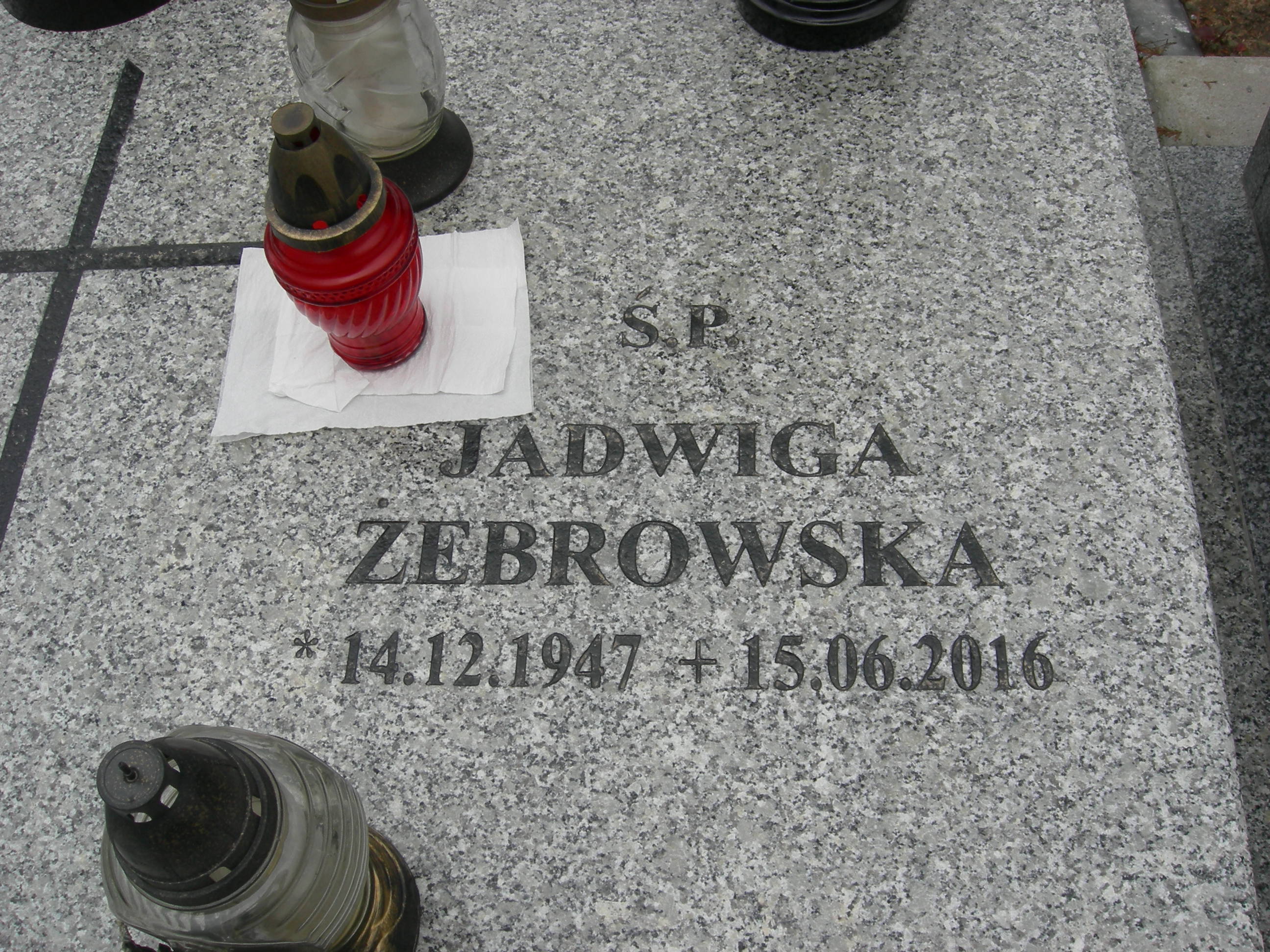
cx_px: 635
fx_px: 1321
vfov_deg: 39.7
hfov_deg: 51.4
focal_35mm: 36
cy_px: 476
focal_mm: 7.5
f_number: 6
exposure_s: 1/200
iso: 64
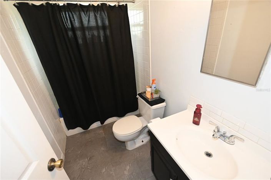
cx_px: 136
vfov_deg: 77.2
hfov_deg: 100.4
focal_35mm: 15
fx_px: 113
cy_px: 90
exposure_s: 1/60
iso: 1100
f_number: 4
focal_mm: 10
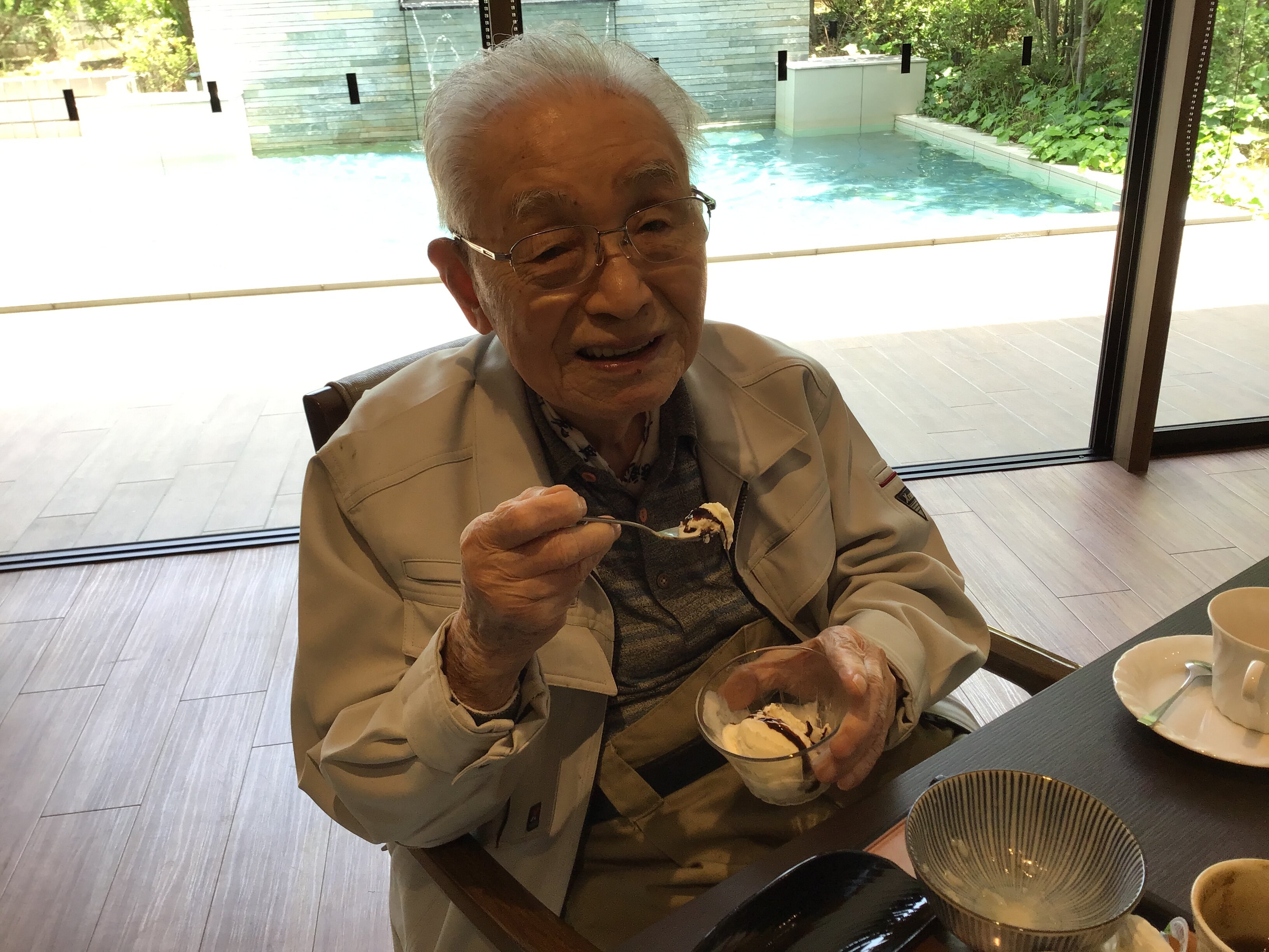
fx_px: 1136
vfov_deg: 45.4
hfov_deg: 58.4
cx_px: 634
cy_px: 476
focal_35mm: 31
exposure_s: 1/120
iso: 32
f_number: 2.4
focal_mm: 3.3
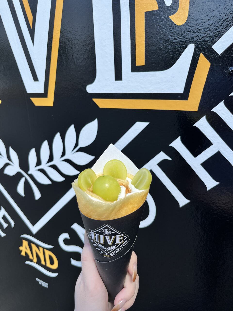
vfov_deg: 67.3
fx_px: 233
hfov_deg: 53.1
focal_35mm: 26
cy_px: 156
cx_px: 116
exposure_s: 1/1672
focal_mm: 5.1
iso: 50
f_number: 1.6
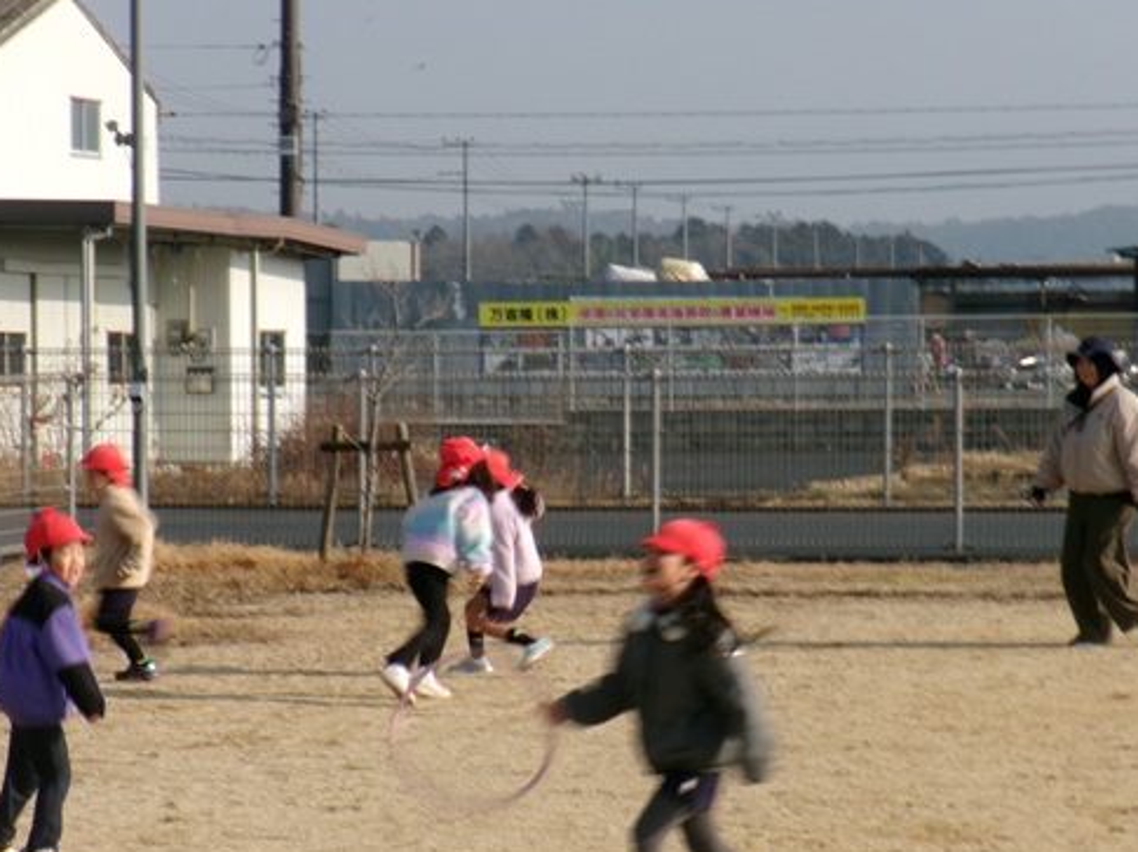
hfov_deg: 12.3
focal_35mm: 161
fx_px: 5289
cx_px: 594
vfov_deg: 9.2
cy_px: 465
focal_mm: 25.5
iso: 100
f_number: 17.1
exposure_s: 1/70
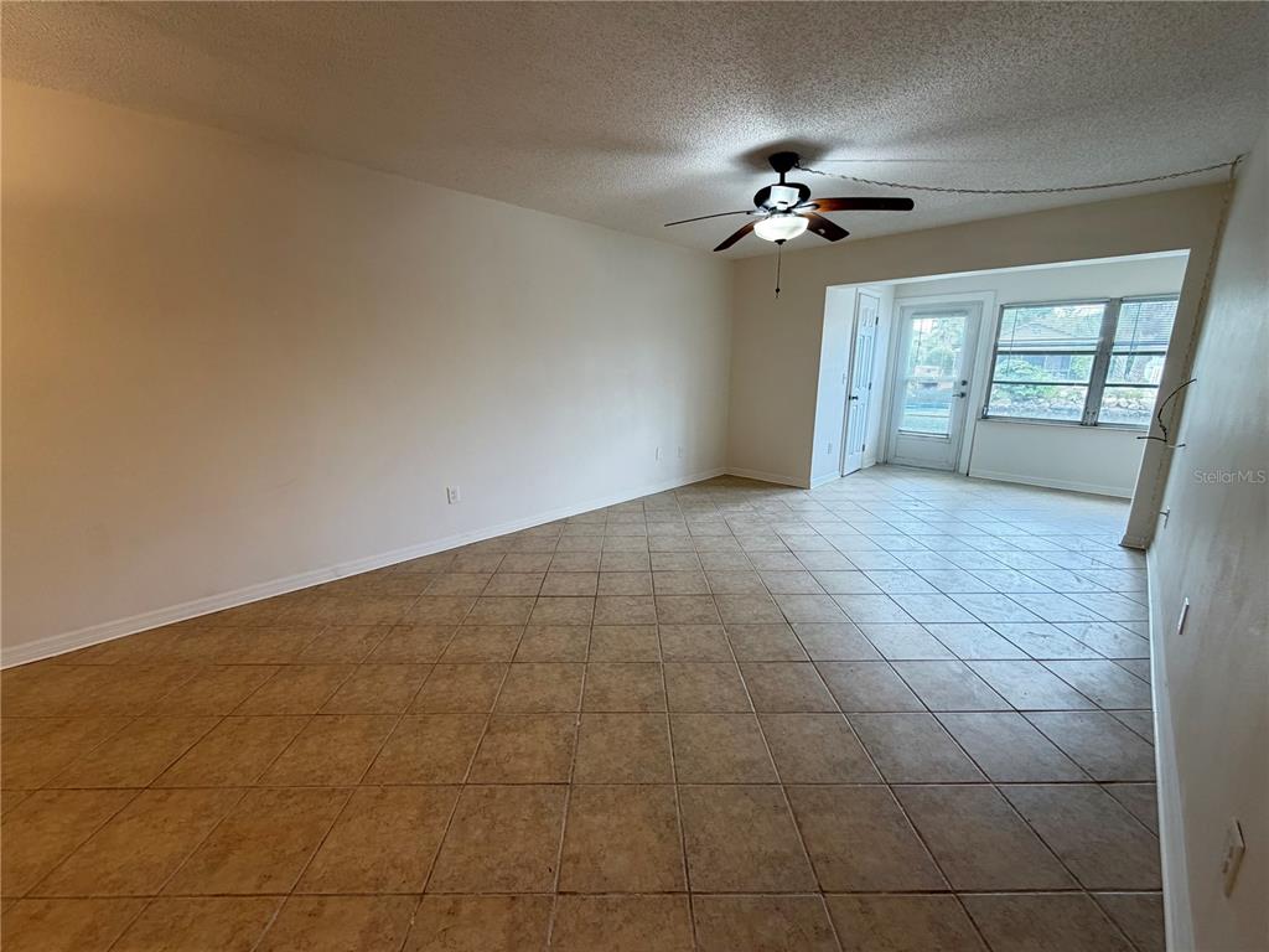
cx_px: 634
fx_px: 513
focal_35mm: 14
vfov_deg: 85.7
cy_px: 476
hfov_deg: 102.1
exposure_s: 1/120
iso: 250
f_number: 2.2
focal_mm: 2.22
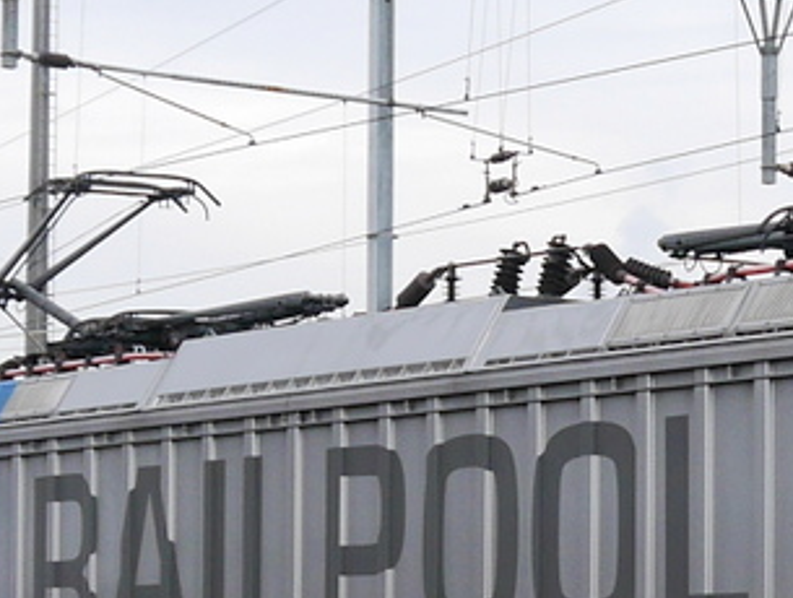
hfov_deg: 16.5
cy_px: 526
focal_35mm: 118
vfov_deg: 12.5
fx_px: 2709
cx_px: 705
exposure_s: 1/200
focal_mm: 15
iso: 160
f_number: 5
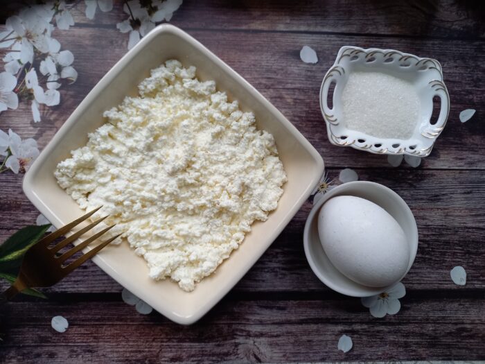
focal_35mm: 25
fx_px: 350
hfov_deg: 69.4
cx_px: 242
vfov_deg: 54.9
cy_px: 182
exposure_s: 1/50
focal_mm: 4.65
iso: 250
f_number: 1.8
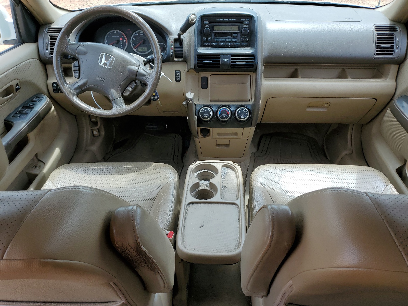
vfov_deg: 53.1
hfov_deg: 67.3
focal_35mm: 26
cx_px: 204
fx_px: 306
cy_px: 153
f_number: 1.5
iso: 50
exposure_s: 1/909
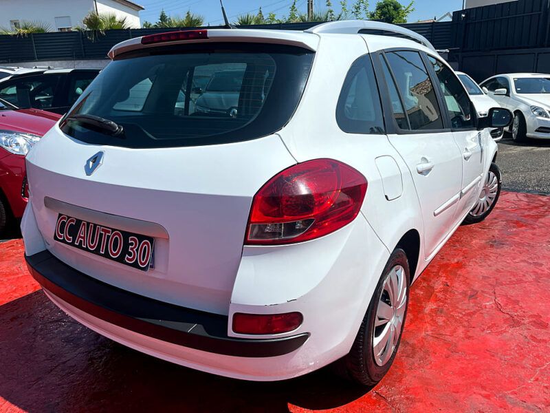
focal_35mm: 26
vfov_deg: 53.1
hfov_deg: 67.3
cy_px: 206
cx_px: 275
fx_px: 413
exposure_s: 1/6173
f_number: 1.6
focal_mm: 5.1
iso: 50
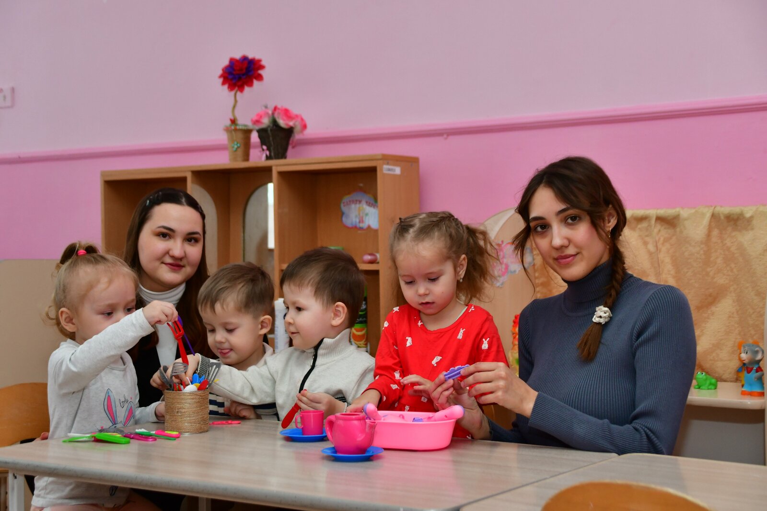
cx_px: 384
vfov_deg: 23.8
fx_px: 1214
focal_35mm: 57
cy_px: 256
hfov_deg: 35.1
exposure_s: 1/250
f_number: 4.5
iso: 800
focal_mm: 38
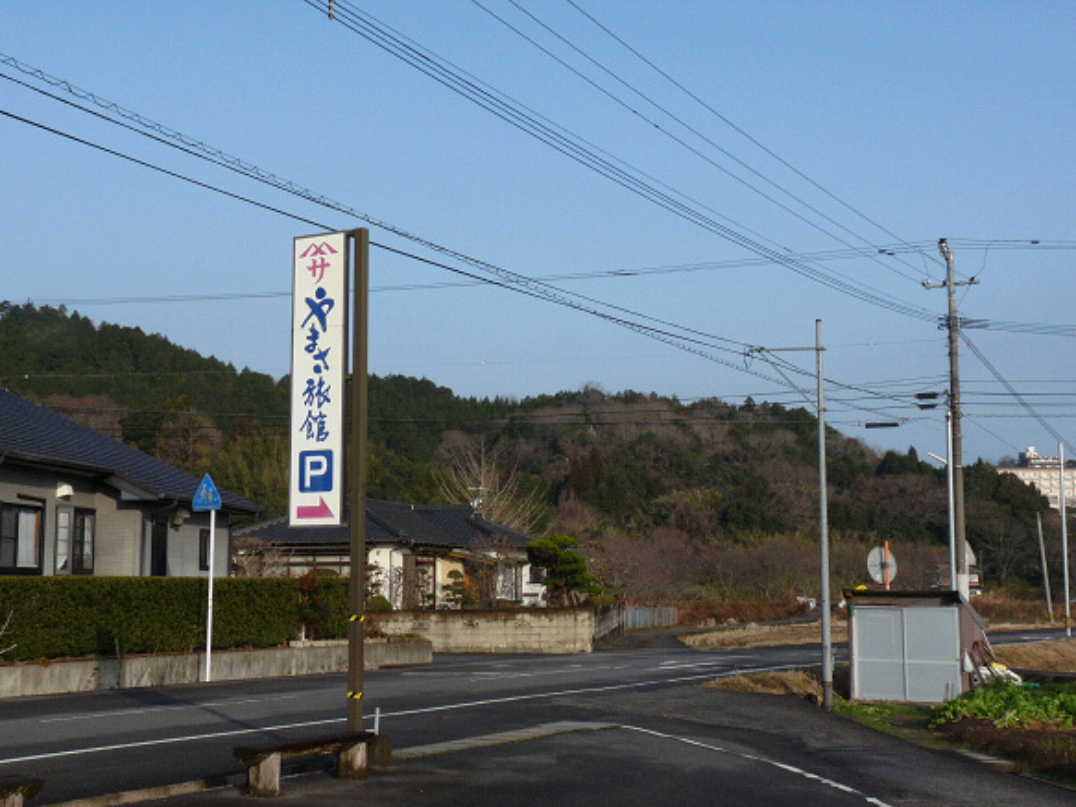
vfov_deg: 29.7
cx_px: 538
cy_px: 404
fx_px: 1523
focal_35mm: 49
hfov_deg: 38.9
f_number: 5.6
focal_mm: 8.7
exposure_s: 1/400
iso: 100
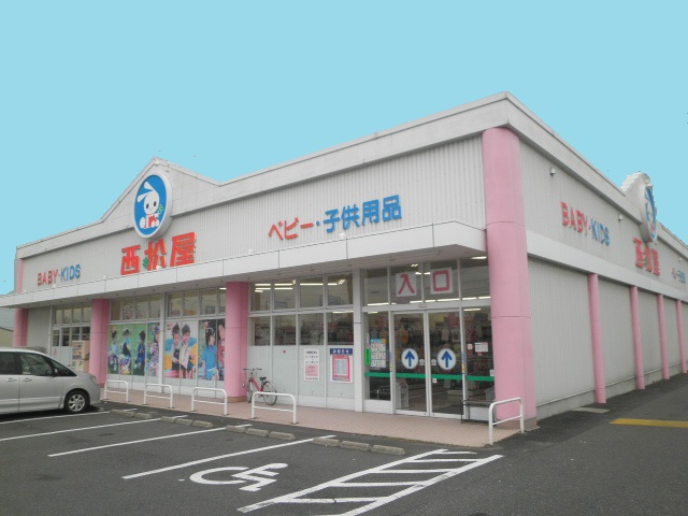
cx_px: 344
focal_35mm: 26
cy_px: 258
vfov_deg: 53.1
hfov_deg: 67.3
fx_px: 517
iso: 64
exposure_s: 1/60
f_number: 7.9
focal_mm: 4.7
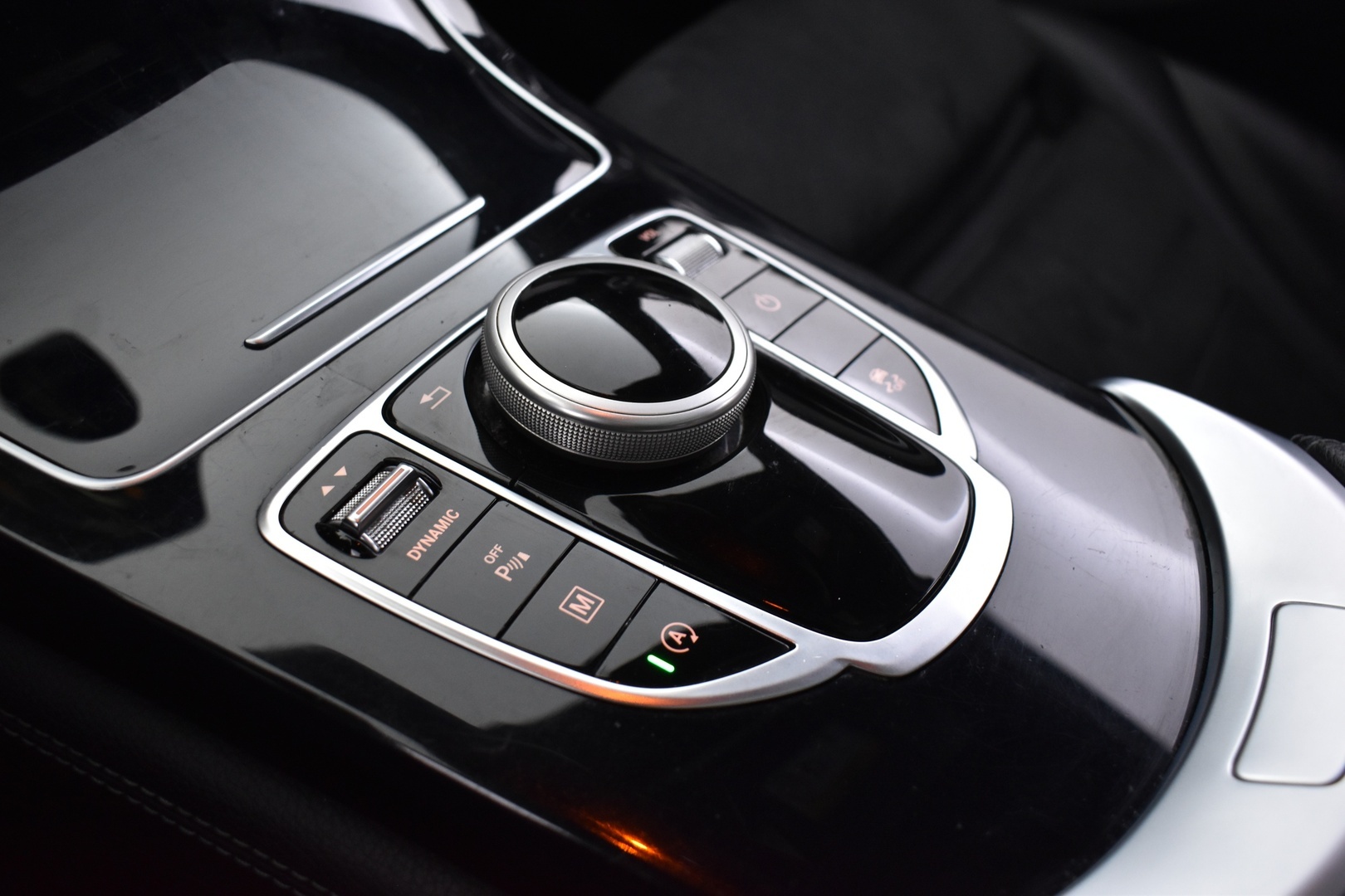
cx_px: 672
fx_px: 1233
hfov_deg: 57.2
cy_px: 448
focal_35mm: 33
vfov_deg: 40.0
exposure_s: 1/10
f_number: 5
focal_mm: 22
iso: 1250
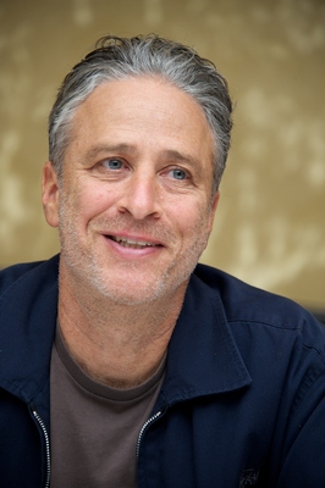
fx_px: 2848
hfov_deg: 6.5
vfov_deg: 9.8
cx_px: 162
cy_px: 244
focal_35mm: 210
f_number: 5.6
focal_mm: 210
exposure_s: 1/80
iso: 640
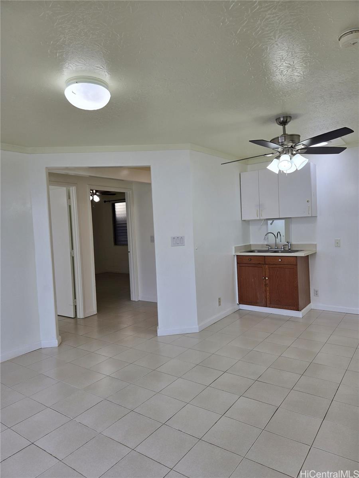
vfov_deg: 73.9
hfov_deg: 58.9
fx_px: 318
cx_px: 180
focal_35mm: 23
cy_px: 239
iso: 40
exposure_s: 1/120
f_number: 1.8
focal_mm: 5.4
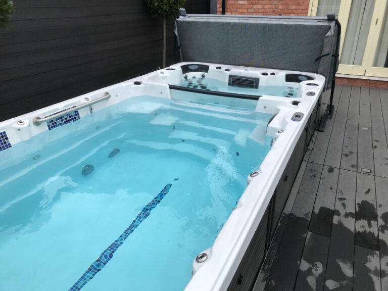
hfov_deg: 63.4
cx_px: 194
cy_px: 146
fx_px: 314
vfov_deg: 49.7
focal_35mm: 28
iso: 20
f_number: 1.8
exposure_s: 1/529
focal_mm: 4
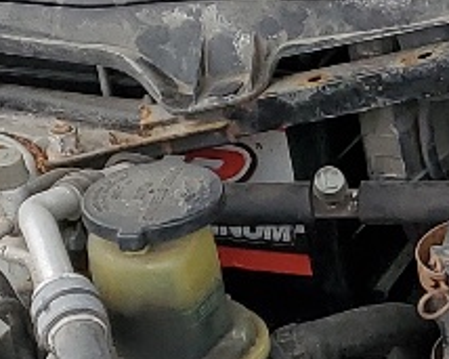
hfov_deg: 9.2
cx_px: 1060
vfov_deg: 8.1
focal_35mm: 190
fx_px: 2524
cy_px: 351
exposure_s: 1/909
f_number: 1.5
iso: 50
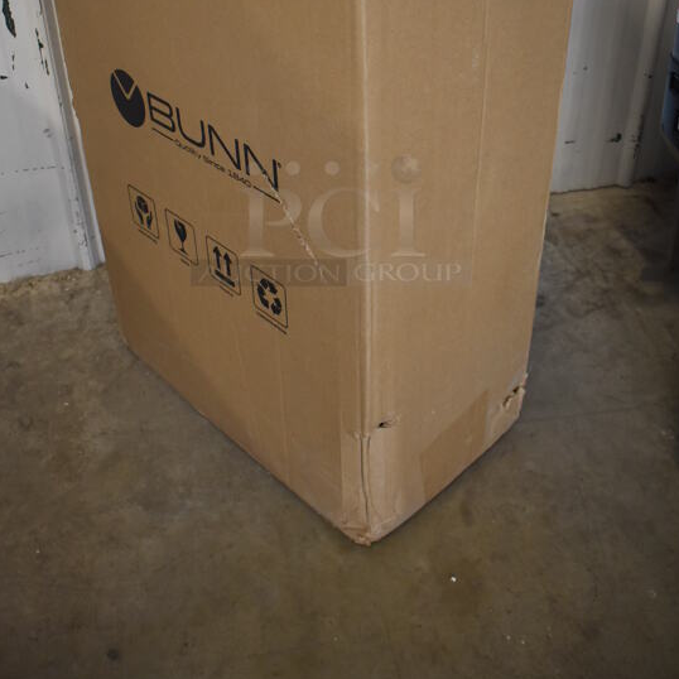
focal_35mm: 39
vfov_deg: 42.2
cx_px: 332
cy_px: 220
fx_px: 865
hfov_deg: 42.8
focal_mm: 18
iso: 1400
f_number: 3.5
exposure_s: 1/125
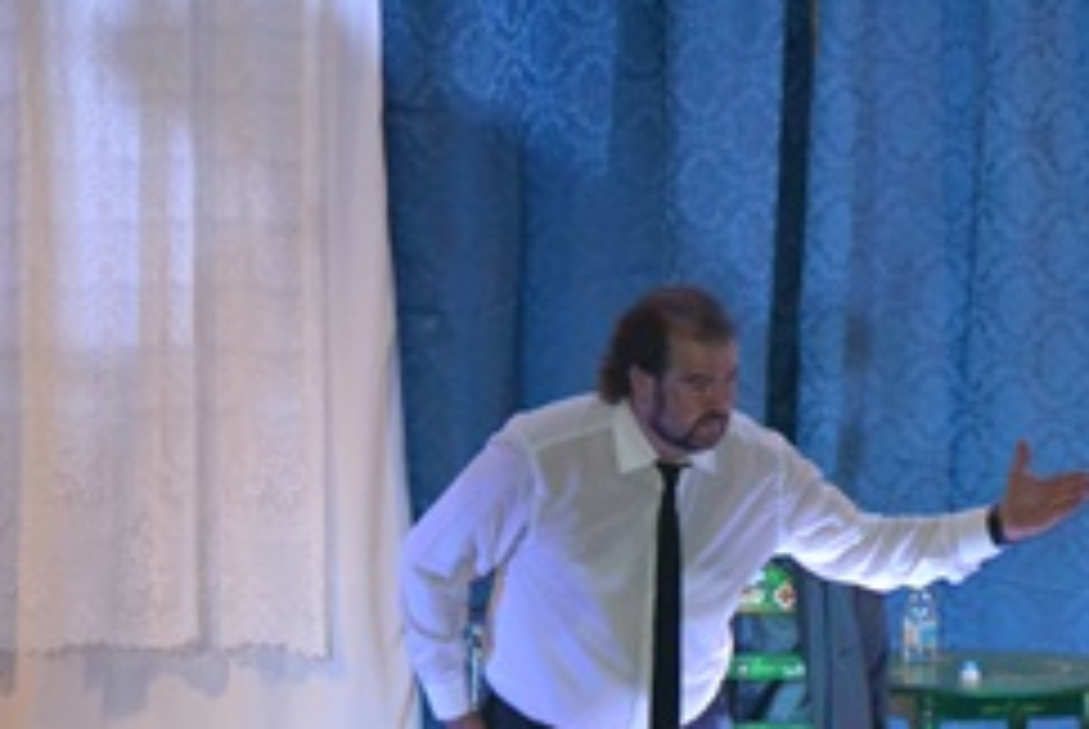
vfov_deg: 3.4
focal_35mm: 404
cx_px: 878
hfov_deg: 5.1
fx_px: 12233
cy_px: 662
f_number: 5
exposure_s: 1/60
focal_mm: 145
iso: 2800
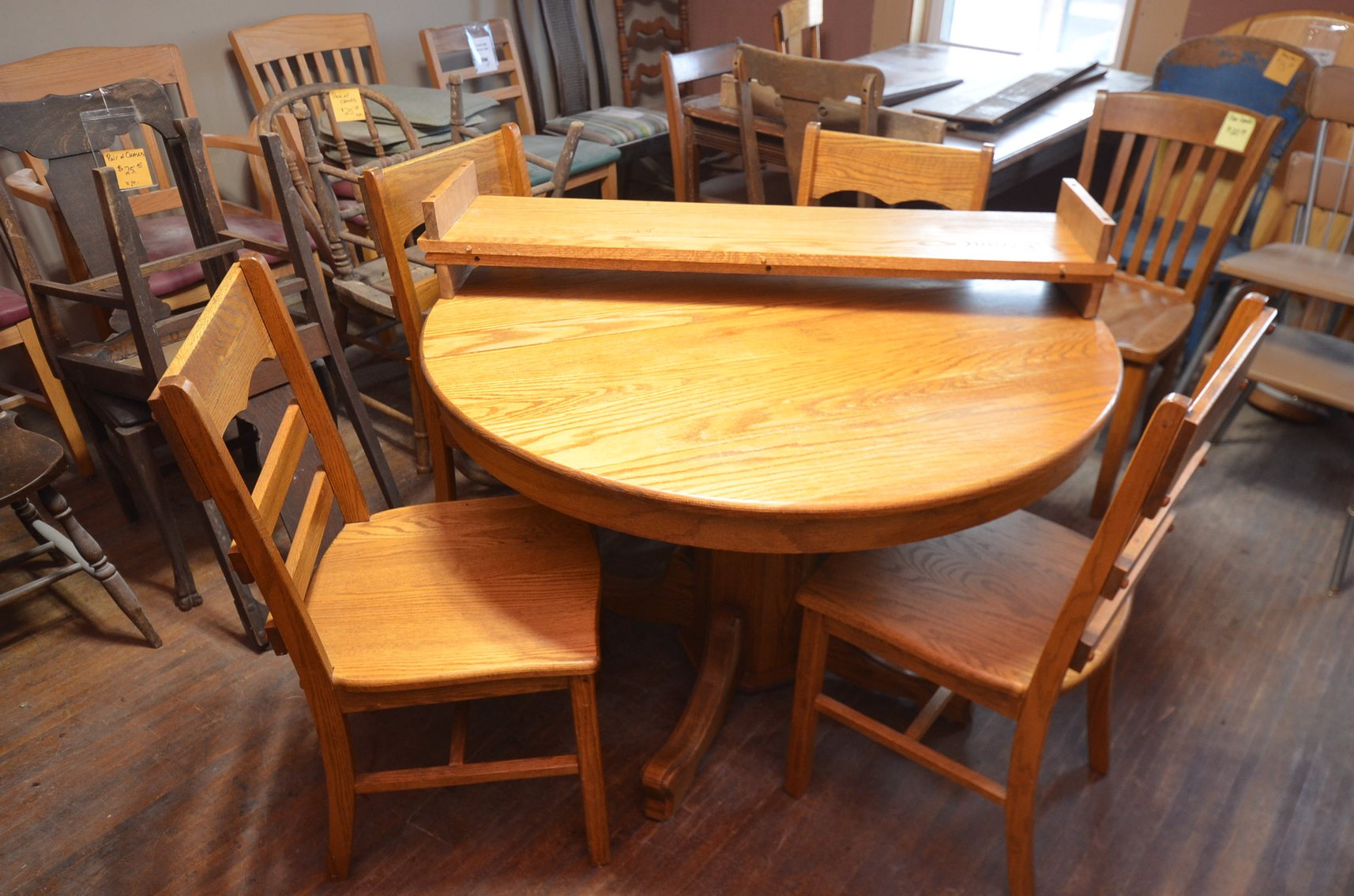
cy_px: 448
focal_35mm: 27
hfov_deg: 67.5
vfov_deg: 47.7
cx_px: 677
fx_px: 1013
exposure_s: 1/60
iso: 800
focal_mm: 18
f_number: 4.2
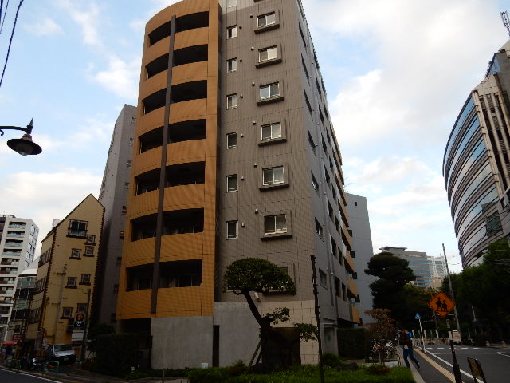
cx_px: 255
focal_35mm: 25
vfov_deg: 54.9
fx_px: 368
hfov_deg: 69.4
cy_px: 192
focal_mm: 4.5
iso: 125
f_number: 3.7
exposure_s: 1/250
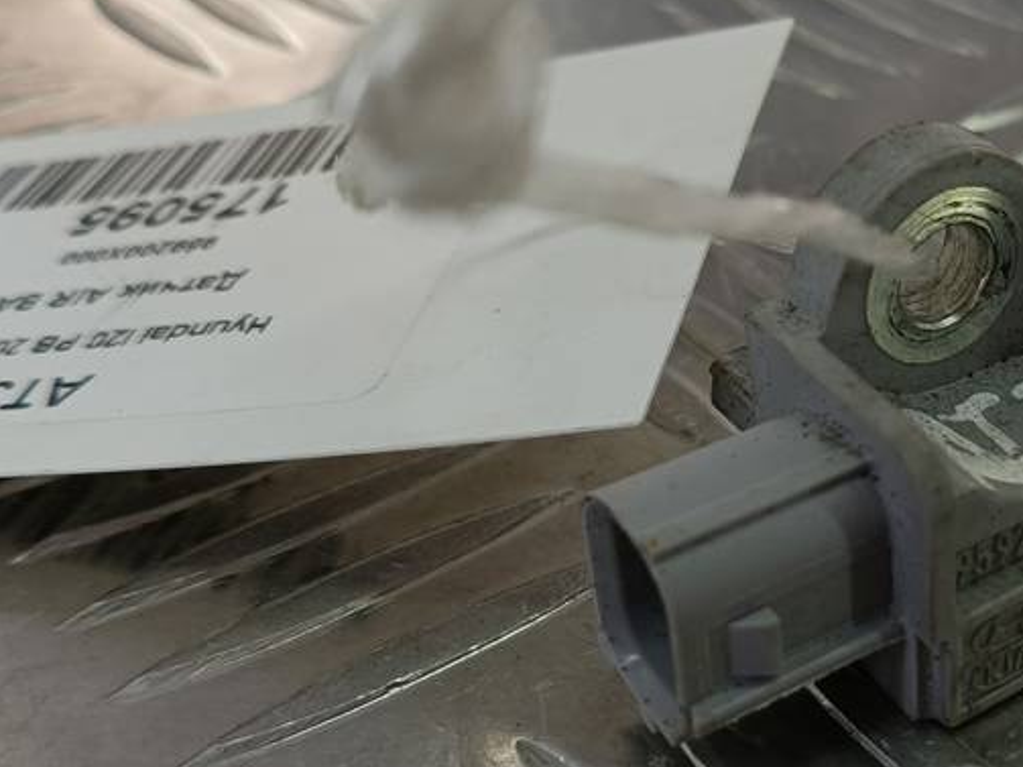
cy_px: 409
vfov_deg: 26.5
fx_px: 1625
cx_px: 907
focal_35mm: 55
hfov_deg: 33.3
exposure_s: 1/100
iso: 90
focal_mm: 4.11
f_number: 1.6
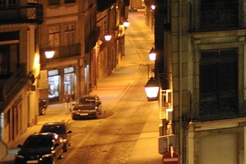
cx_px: 575
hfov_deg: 13.2
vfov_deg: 10.3
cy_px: -201
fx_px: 813
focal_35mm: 119
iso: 800
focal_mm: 24
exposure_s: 1/15
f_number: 2.8
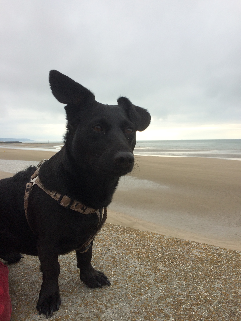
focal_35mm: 29
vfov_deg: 61.7
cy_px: 160
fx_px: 269
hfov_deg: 48.2
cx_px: 120
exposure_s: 1/954
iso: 32
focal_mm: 4.15
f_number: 2.2
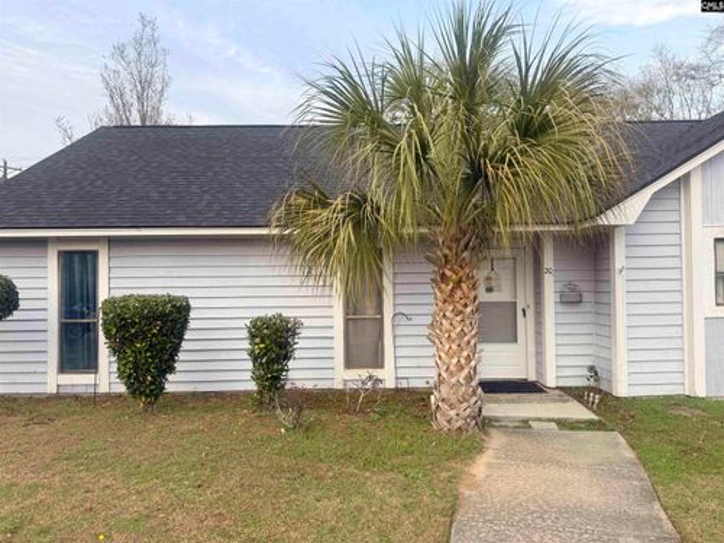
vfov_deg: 56.8
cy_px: 272
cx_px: 362
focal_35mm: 24
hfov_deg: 71.6
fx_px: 502
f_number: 1.78
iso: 80
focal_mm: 6.76
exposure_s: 1/715
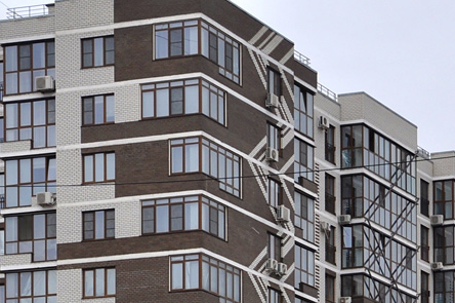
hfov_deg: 12.2
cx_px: 513
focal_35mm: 166
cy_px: 476
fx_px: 2090
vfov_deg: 8.1
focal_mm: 35
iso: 200
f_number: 5.6
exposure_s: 1/250
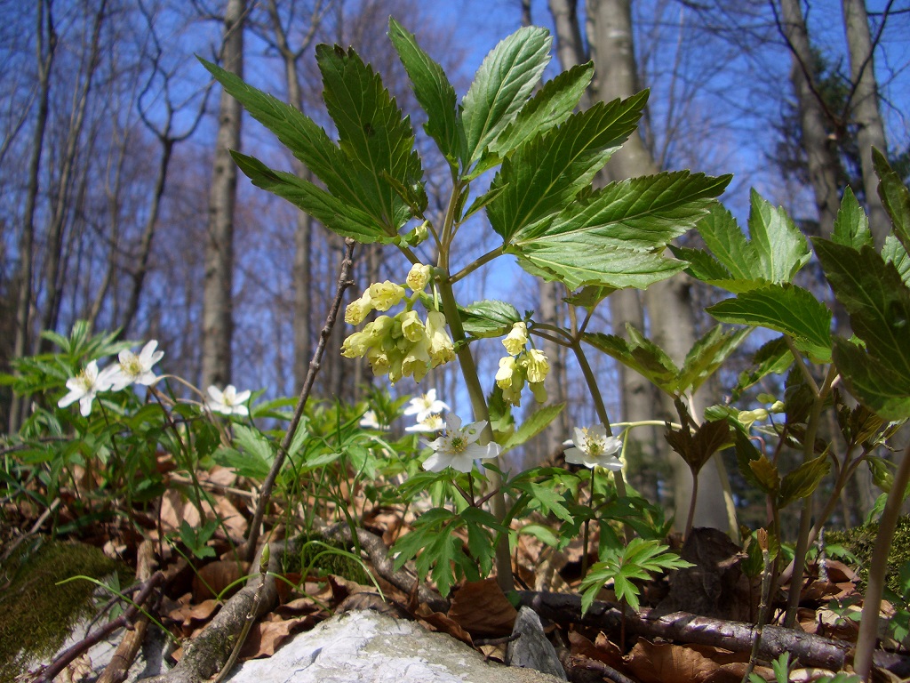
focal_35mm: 35
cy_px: 342
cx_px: 455
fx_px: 920
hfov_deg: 52.6
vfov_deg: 40.7
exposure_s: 1/500
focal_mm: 5.8
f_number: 2.6
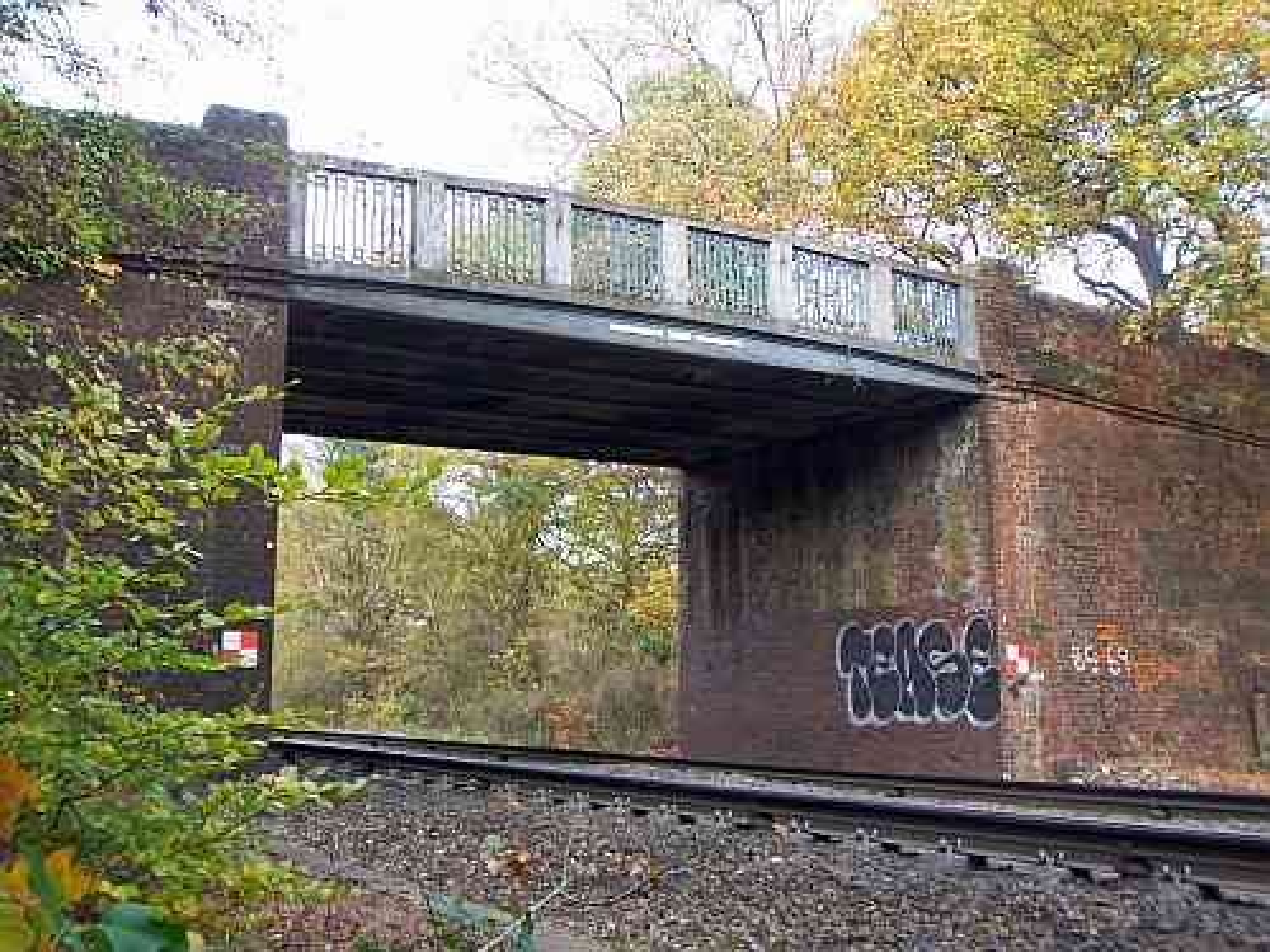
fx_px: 1431
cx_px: 635
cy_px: 476
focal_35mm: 39
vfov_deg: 36.8
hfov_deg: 47.9
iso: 125
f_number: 3.9
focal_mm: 6.4
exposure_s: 1/60
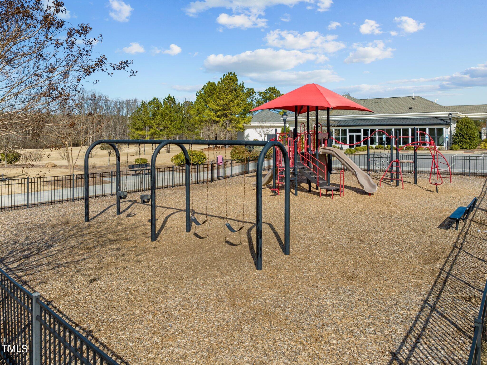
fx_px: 337
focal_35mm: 24
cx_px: 244
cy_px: 182
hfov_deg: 71.6
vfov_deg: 56.8
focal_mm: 12.29
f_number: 2.8
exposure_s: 1/1250
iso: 100
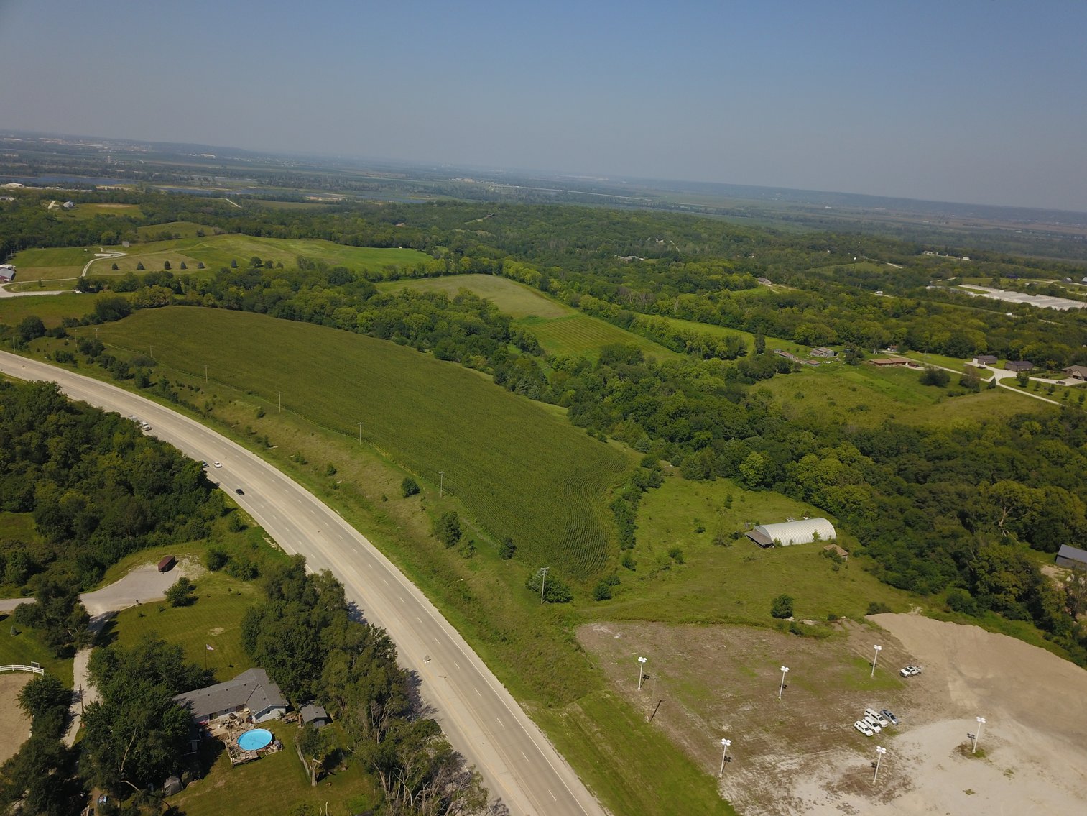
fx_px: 817
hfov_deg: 67.3
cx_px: 544
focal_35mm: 26
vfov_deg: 53.1
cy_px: 408
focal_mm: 4.73
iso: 100
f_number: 2.2
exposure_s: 1/1957
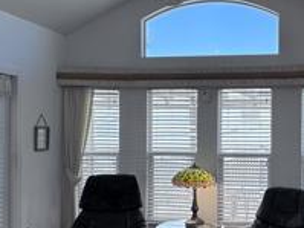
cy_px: 132
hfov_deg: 40.3
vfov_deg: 32.1
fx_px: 395
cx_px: 244
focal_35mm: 45
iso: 100
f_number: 2.2
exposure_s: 1/120
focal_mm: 2.22
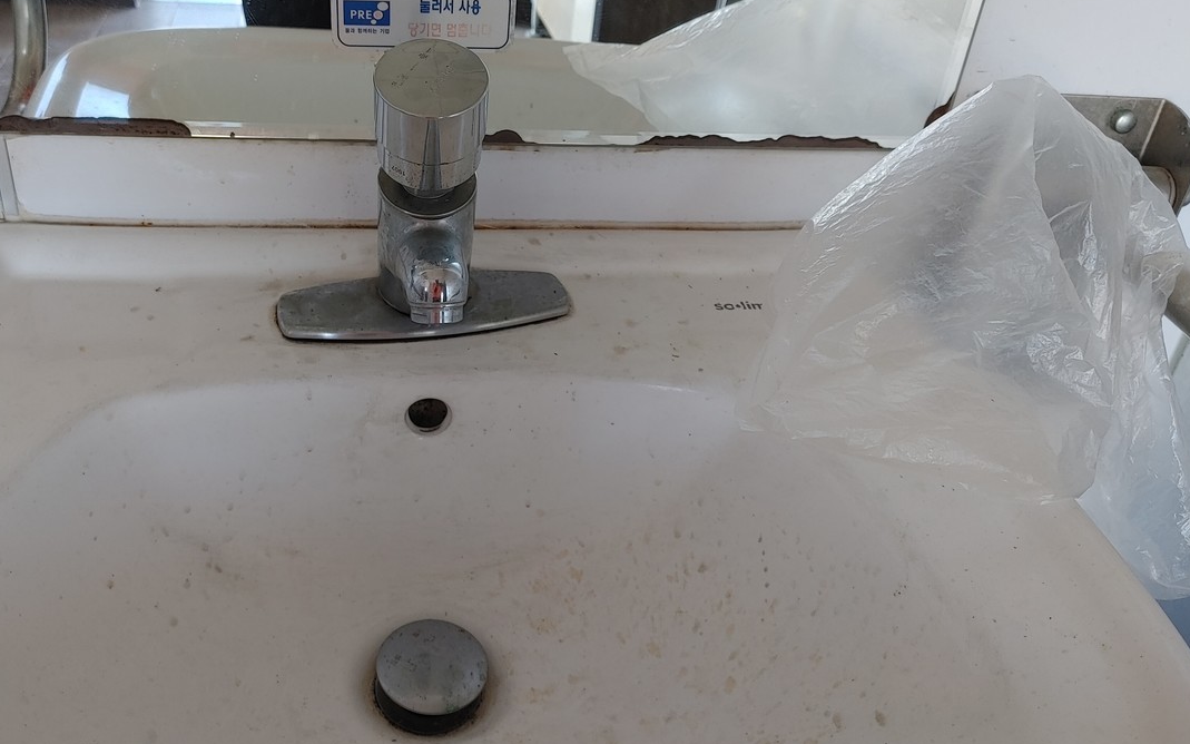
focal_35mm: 33
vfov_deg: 38.3
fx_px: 1070
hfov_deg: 57.8
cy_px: 331
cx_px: 490
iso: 150
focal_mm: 4.81
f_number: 1.8
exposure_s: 1/120
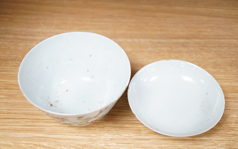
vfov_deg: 28.0
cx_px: 119
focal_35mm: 46
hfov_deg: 43.5
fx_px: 298
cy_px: 78
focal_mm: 30
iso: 2500
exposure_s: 1/250
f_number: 3.5
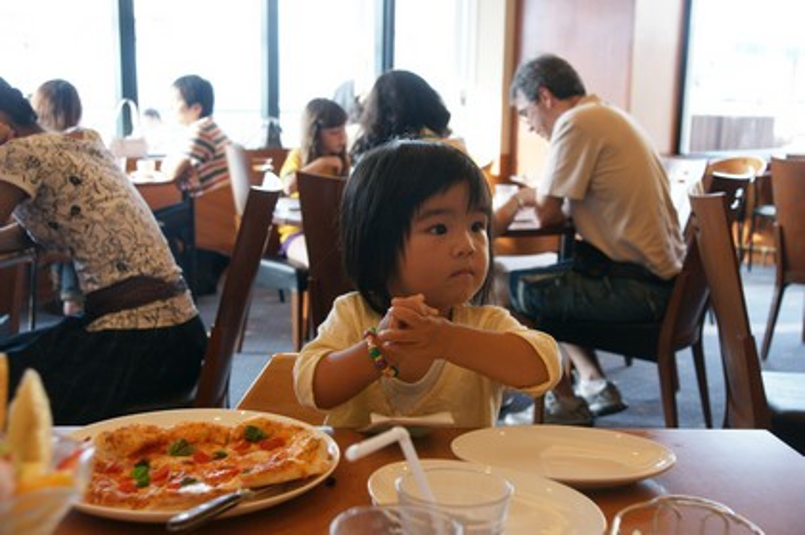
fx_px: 938
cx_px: 402
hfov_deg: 46.4
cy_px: 268
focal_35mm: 42
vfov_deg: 31.8
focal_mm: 28
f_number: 4.5
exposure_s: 1/100
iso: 800
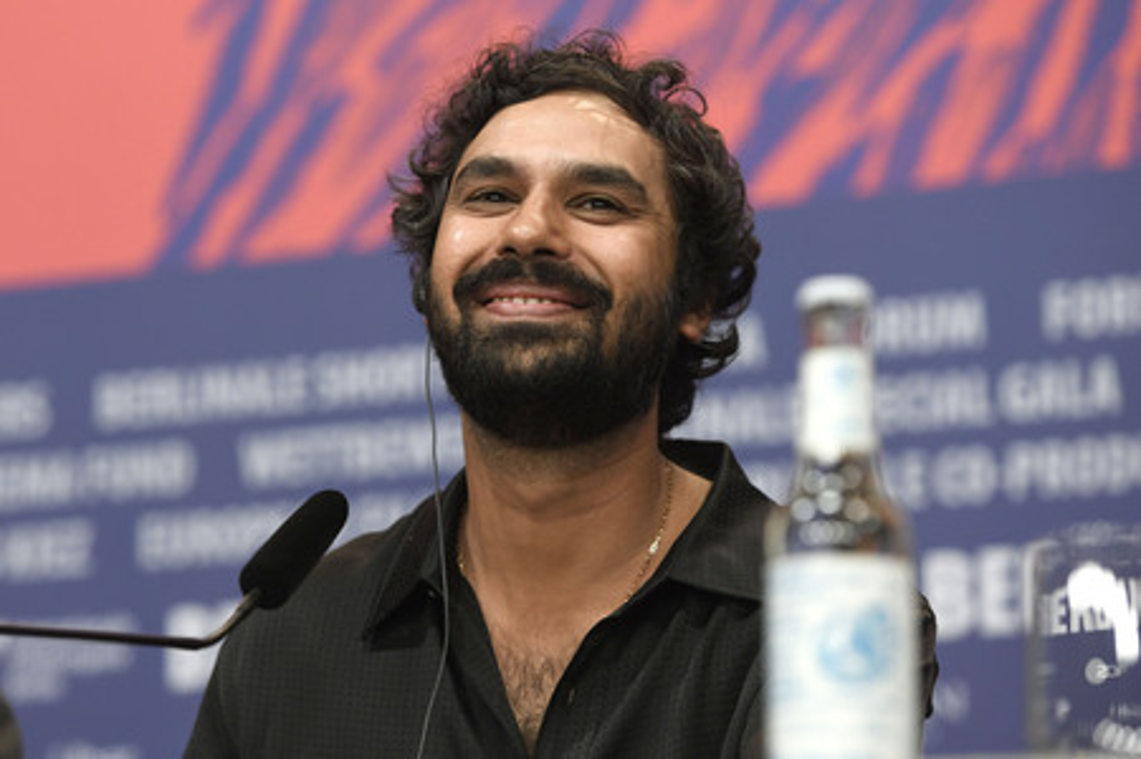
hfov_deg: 15.2
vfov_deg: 10.1
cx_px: 570
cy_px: 380
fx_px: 4275
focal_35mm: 135
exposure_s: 1/320
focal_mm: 135
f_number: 4
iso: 1250
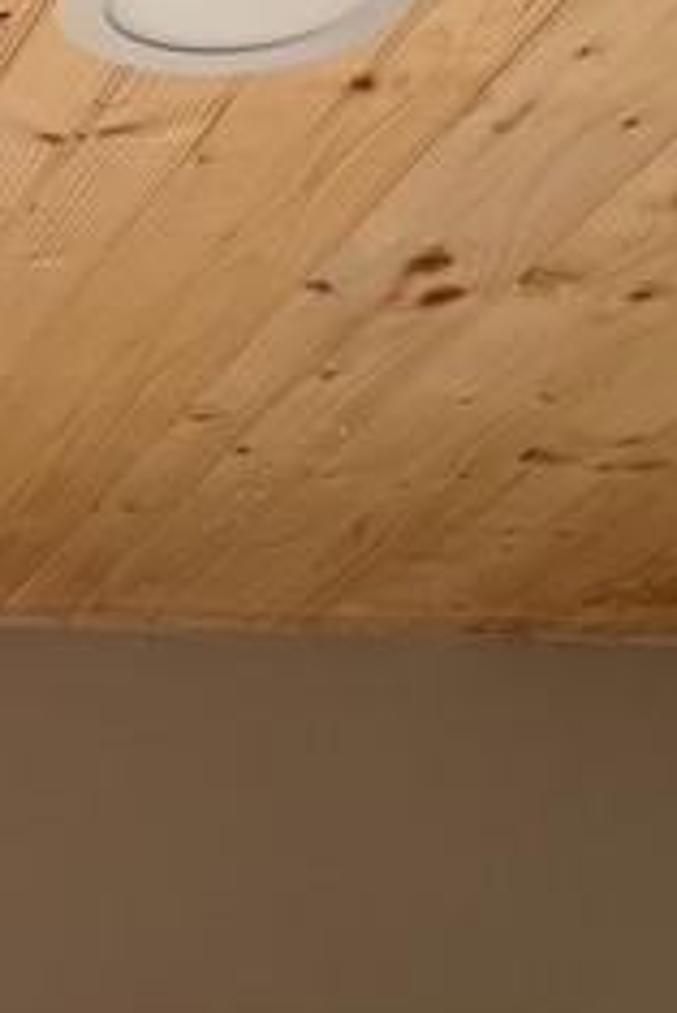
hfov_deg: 9.5
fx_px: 3830
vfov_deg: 14.9
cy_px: 927
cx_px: -625
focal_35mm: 136
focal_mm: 6.76
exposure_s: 1/253
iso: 100
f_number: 1.78
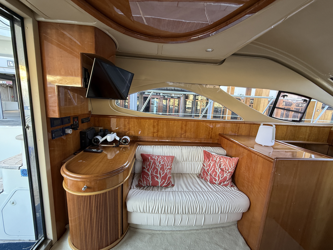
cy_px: 125
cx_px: 166
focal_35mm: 14
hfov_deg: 102.1
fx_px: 135
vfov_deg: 85.7
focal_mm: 2.22
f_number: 2.2
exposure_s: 1/99
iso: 200
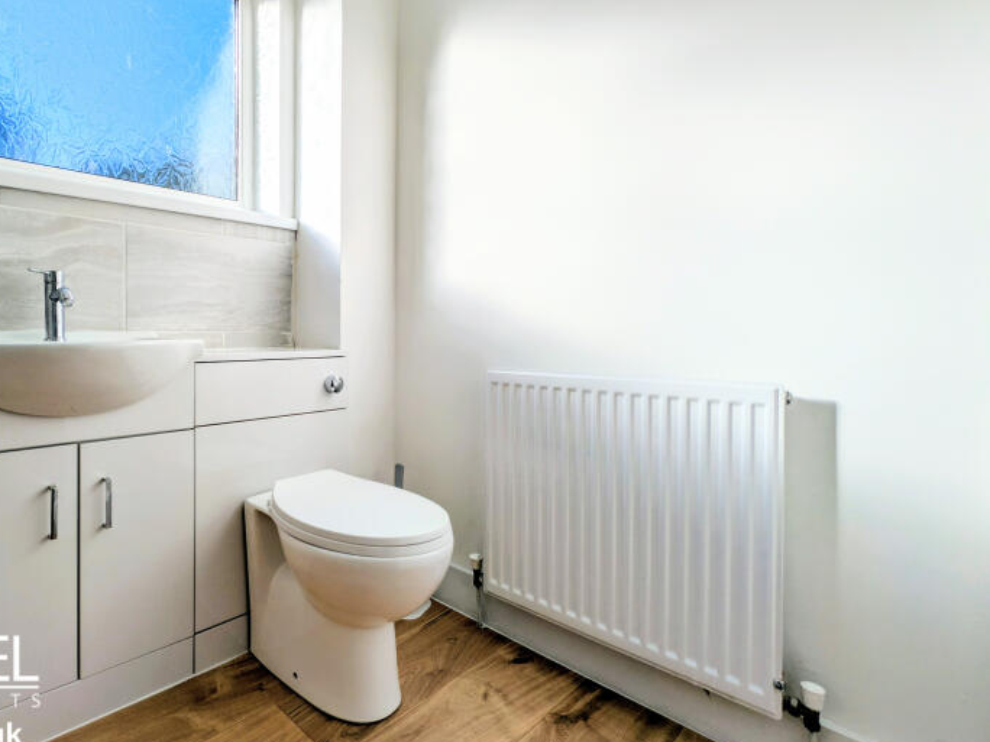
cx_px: 314
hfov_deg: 84.1
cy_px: 336
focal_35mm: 18
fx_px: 515
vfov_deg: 71.4
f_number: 1.95
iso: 36
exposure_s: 1/2012
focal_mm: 2.23
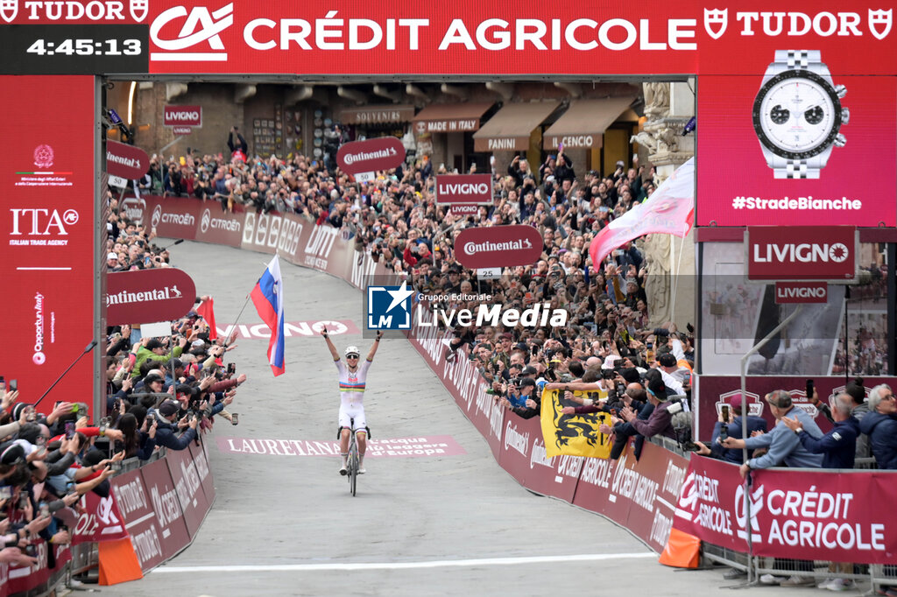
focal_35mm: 135
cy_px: 298
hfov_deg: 15.2
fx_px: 3362
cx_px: 448
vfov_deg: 10.2
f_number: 3.2
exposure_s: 1/1000
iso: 1250
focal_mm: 135
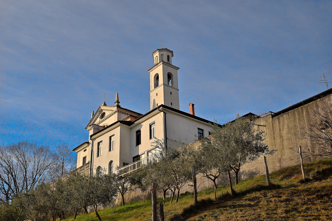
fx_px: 397
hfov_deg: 45.4
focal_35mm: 43
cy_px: 110
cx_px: 166
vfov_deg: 31.2
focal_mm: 43
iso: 400
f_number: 4
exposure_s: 1/8000
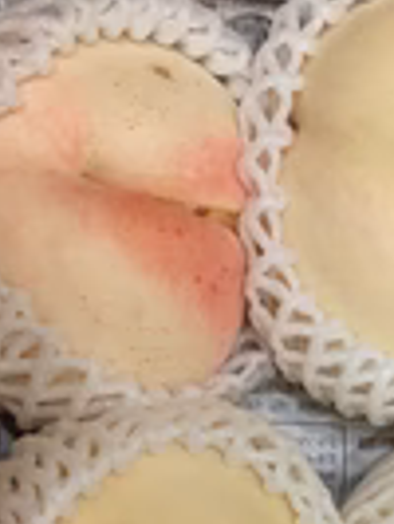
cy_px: 579
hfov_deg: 17.7
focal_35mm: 81
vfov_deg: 22.7
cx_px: 418
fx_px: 1227
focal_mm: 4.44
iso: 85
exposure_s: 1/30
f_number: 1.8
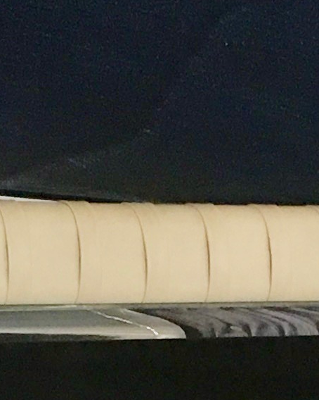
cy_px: 781
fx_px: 2373
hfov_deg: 7.6
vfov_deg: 9.1
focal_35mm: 201
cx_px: 400
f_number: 2.2
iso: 64
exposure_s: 1/15
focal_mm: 4.15
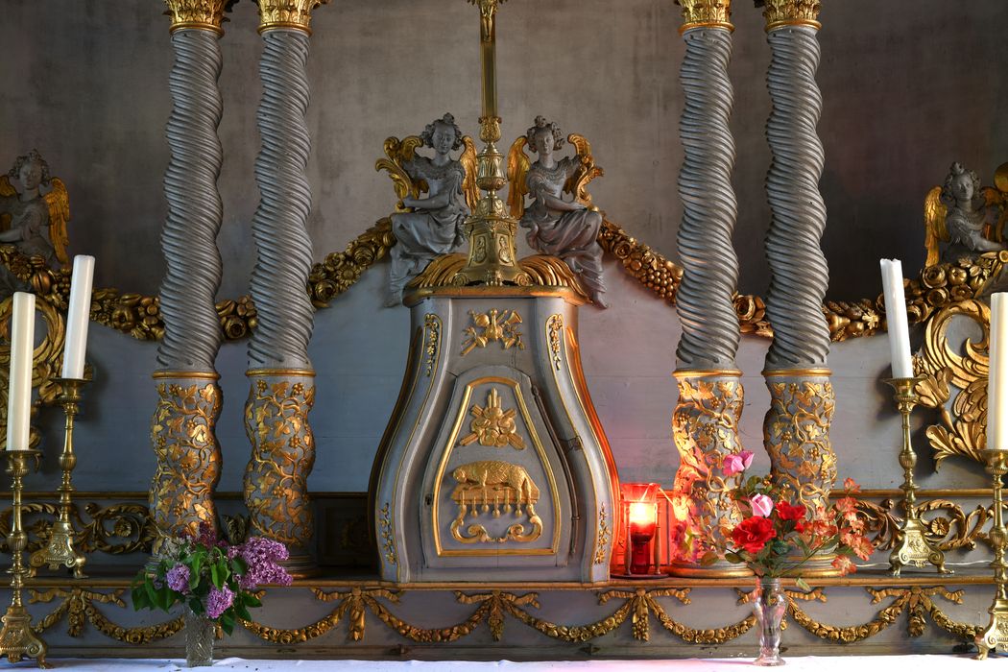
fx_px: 1400
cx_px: 504
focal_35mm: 50
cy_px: 336
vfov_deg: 27.0
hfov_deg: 39.6
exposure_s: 8
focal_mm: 50
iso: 64
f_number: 11
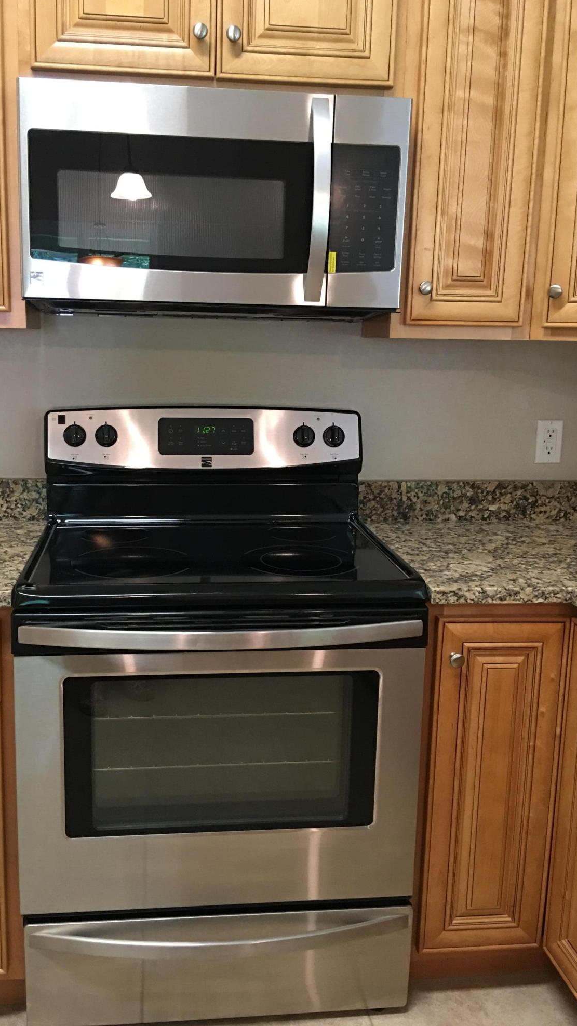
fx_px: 870
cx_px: 231
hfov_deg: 36.5
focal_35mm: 32
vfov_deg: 61.0
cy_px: 507
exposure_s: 1/15
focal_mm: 4.15
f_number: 2.2
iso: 100
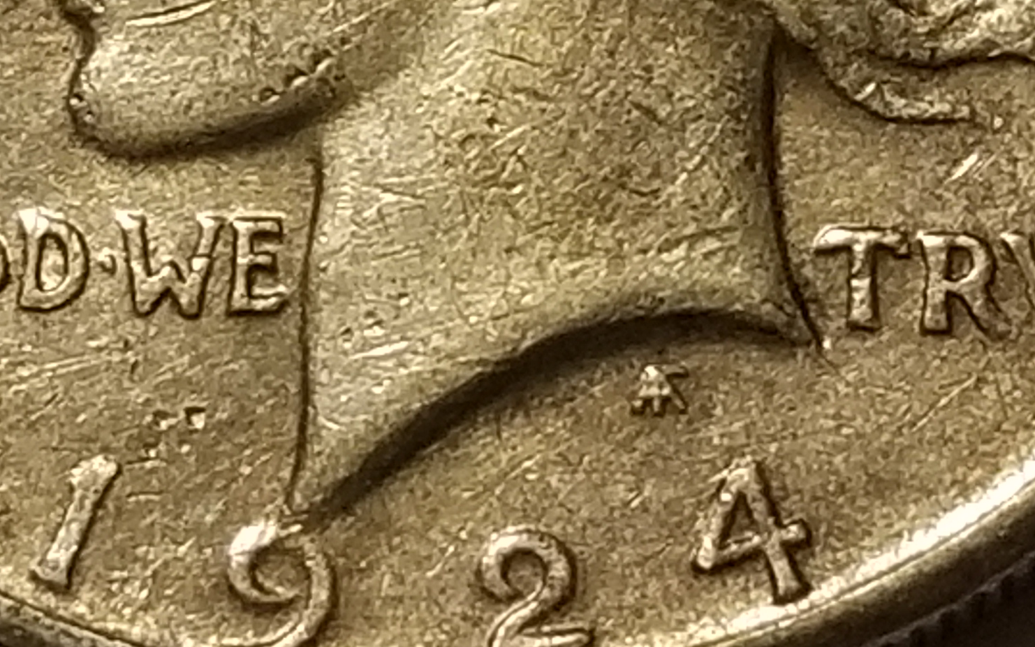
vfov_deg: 16.4
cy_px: -201
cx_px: 476
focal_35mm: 75
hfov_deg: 27.5
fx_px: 2115
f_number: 1.7
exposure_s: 1/60
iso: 160
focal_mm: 4.25
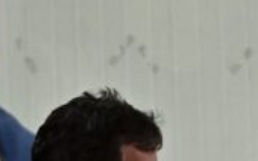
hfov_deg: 2.3
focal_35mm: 906
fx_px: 6366
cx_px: 844
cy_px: 341
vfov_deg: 1.4
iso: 1600
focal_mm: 120
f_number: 3.2
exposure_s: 1/320
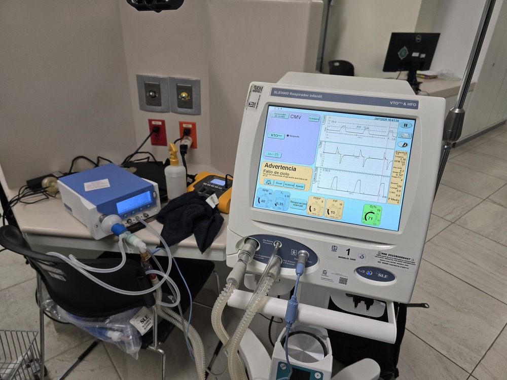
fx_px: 337
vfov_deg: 58.9
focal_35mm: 23
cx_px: 254
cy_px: 190
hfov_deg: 73.9
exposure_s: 1/180
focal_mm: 6.3
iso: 100
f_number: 1.7
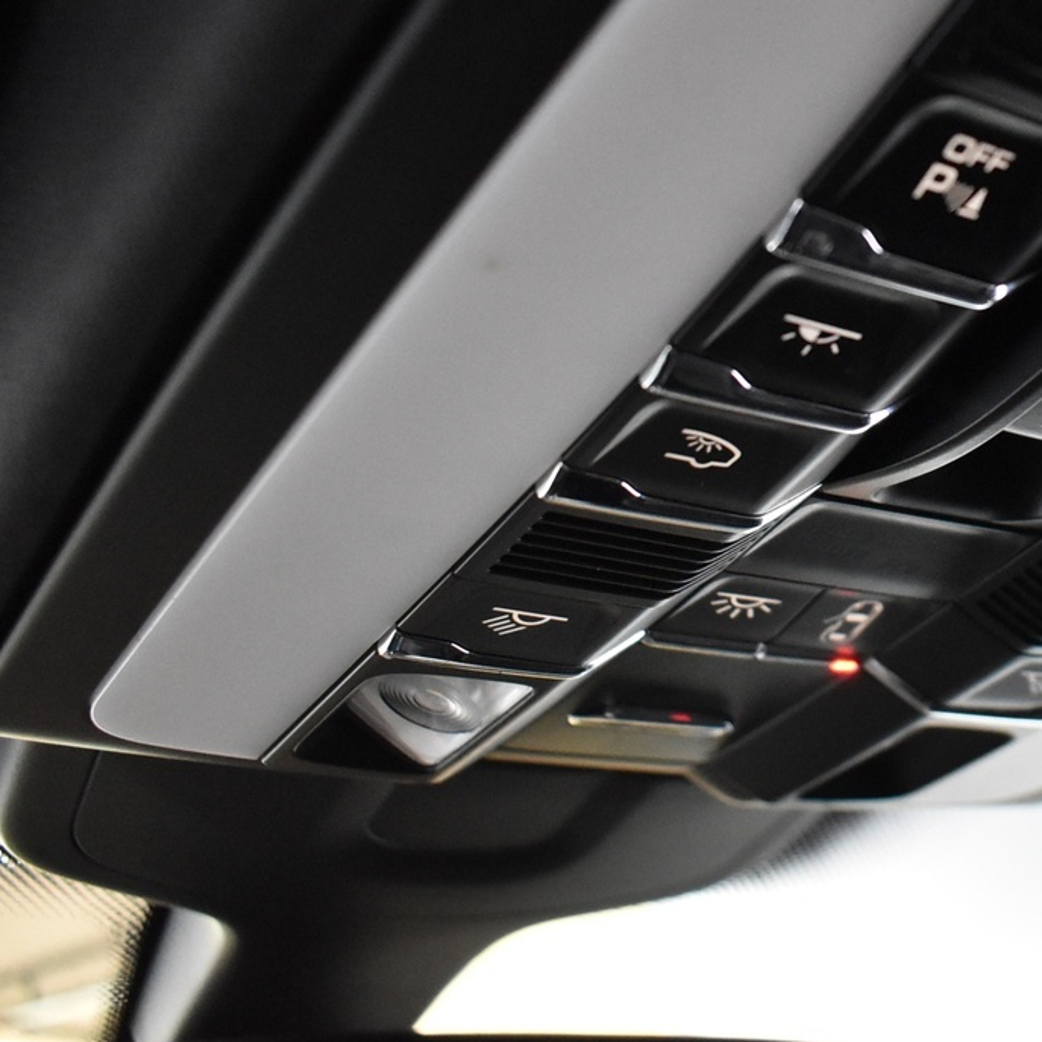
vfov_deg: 31.4
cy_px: 337
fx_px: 1839
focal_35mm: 54
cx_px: 1033
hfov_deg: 29.6
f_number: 3.5
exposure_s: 1/30
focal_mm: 18
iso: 3200
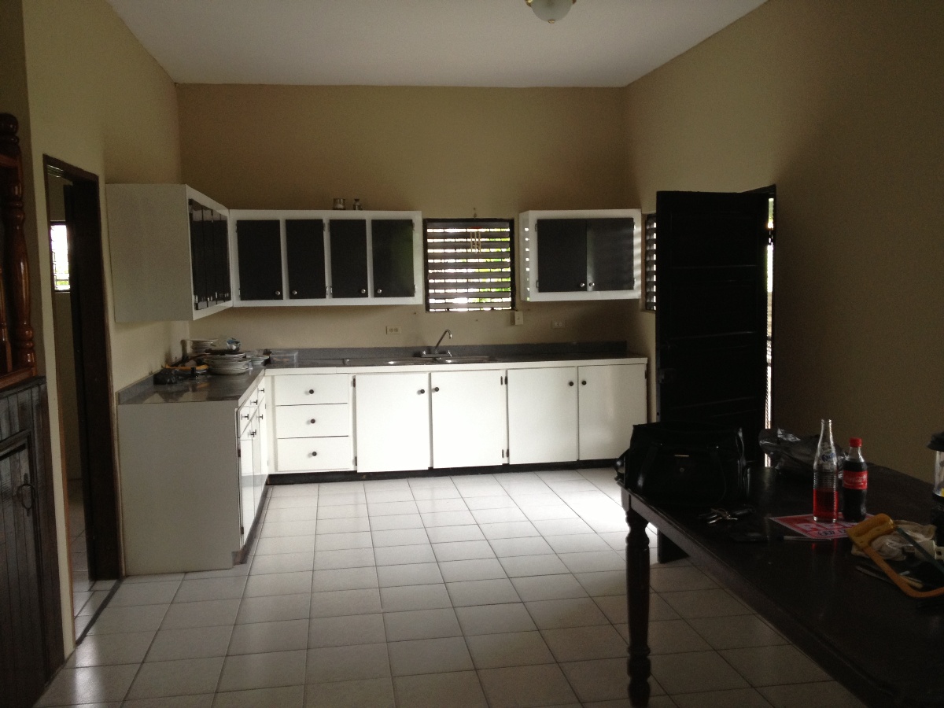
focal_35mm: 35
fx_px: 954
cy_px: 354
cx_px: 472
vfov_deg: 40.7
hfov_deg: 52.6
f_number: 2.4
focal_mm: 4.28
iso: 100
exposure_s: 1/20
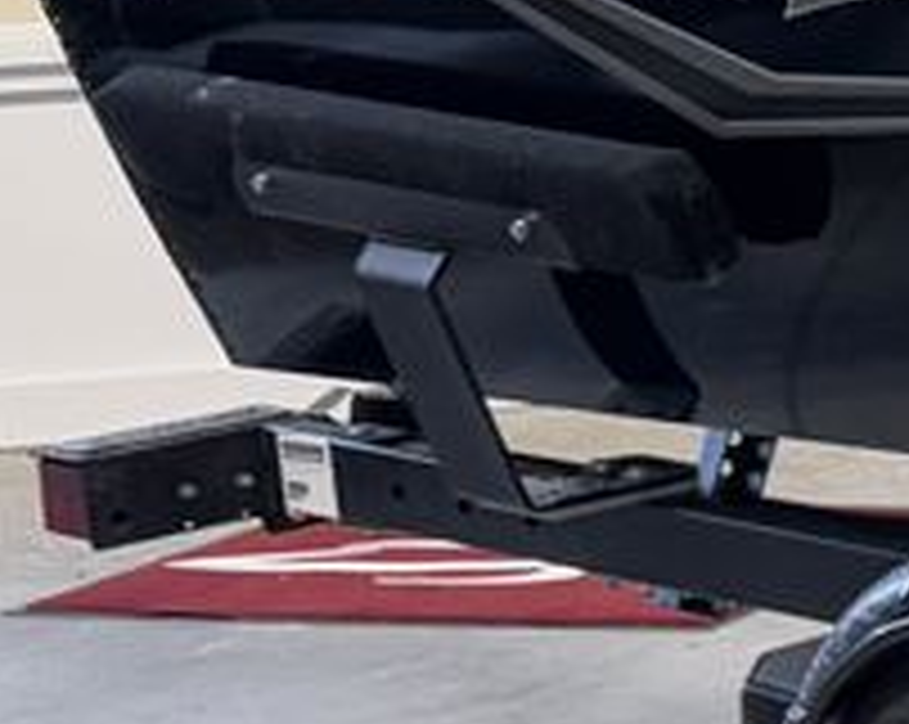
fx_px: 4997
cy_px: 328
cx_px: 3339
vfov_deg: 8.3
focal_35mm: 186
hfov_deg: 7.8
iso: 200
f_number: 1.78
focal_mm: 6.76
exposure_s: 1/107
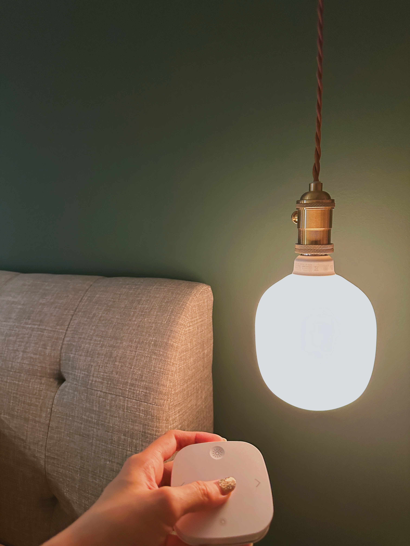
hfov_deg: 56.8
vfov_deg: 71.6
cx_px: 205
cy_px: 273
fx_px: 379
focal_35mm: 24
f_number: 1.78
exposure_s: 1/50
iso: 800
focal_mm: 6.86
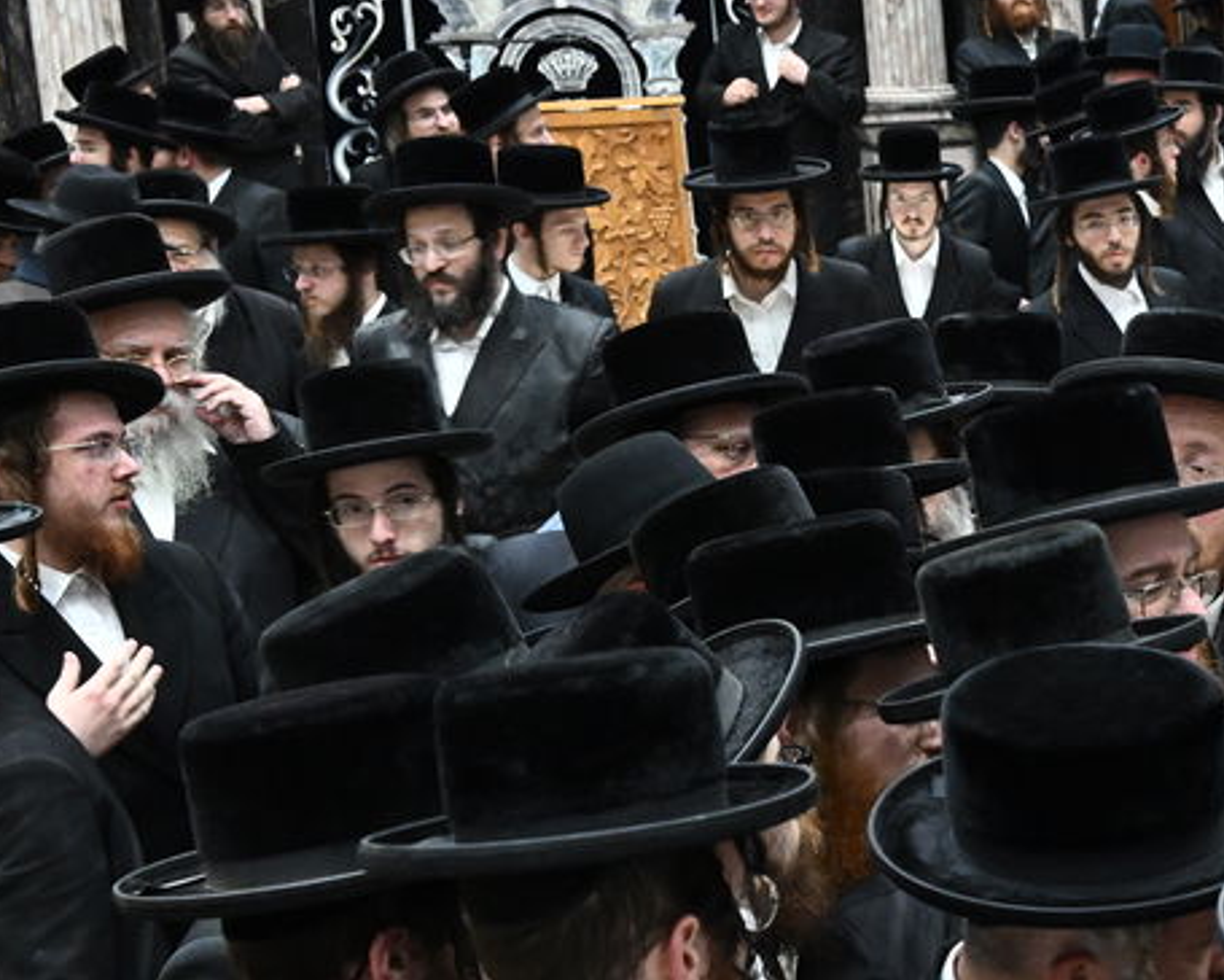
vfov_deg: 15.2
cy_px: 774
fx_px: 3659
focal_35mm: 101
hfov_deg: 17.3
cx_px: 1778
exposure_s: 1/100
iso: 4000
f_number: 5.6
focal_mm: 35
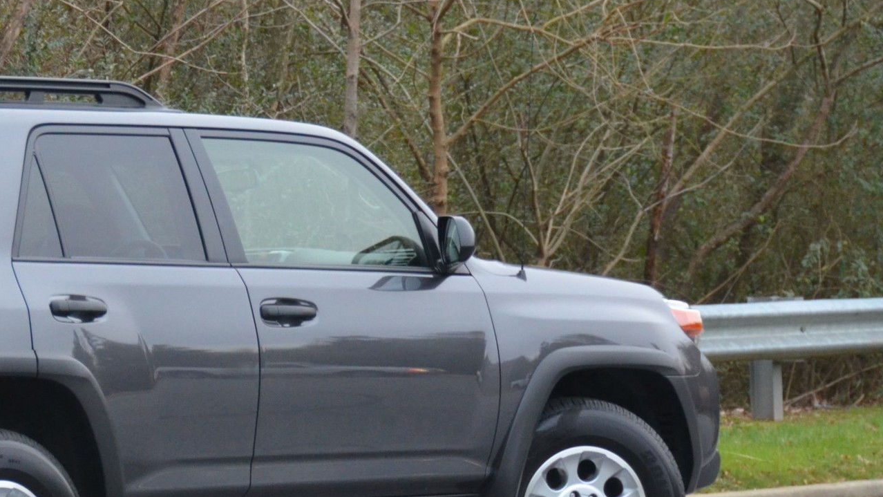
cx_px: 88
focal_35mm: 230
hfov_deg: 9.3
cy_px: 335
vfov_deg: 5.3
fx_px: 5386
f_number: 5
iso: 1600
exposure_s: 1/80
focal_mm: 75
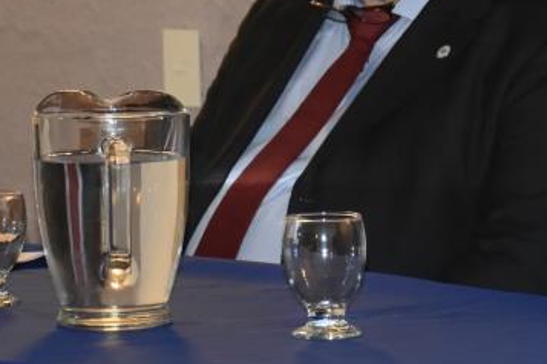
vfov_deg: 6.1
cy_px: 42
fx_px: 3403
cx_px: 651
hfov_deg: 9.1
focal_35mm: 224
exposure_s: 1/60
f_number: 5.6
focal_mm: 52
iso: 1600
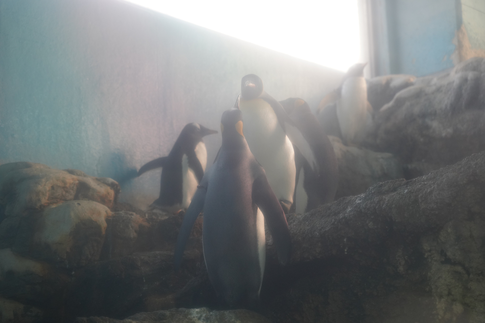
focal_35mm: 72
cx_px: 242
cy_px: 162
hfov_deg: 28.1
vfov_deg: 18.9
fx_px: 970
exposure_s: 1/160
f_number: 4
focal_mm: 72
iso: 1250
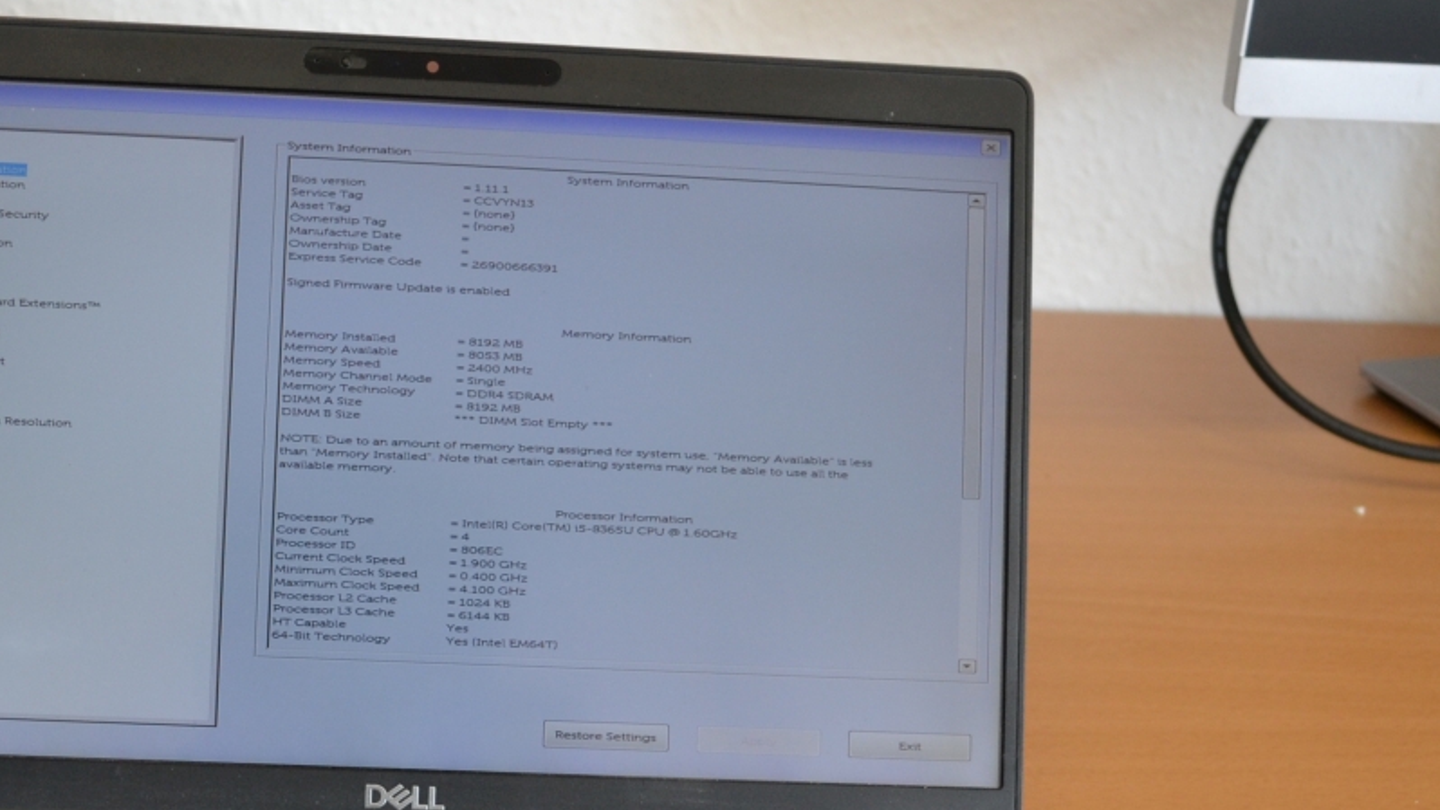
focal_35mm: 63
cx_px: 606
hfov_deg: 33.3
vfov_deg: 19.0
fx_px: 2406
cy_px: 618
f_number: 3.8
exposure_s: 1/50
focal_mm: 20
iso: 400
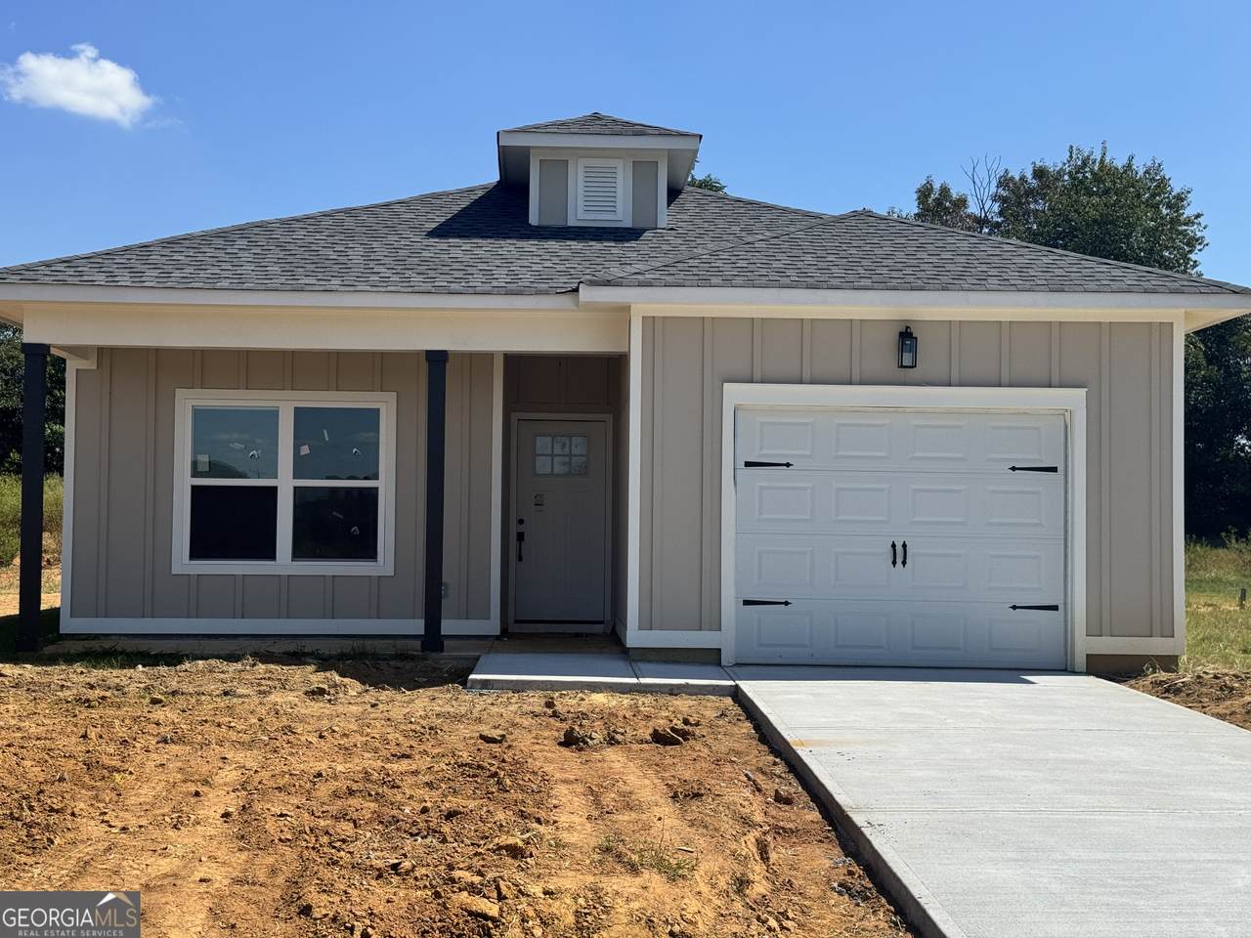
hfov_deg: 39.7
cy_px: 469
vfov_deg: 30.3
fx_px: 1735
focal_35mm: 48
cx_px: 626
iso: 64
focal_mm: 6.76
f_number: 1.78
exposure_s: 1/5376
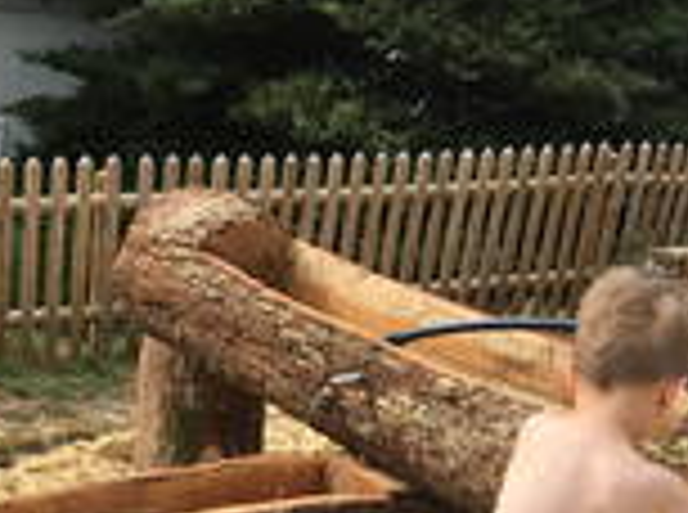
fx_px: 1507
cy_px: 508
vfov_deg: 18.8
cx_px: 112
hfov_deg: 25.2
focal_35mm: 76
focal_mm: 4.15
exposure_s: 1/761
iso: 25
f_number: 2.2
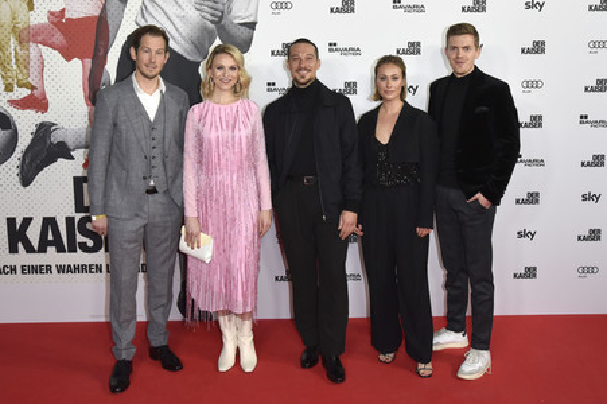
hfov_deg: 58.8
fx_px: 539
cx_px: 304
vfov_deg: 41.1
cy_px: 202
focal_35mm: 32
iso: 2000
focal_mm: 32
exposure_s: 1/250
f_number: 9
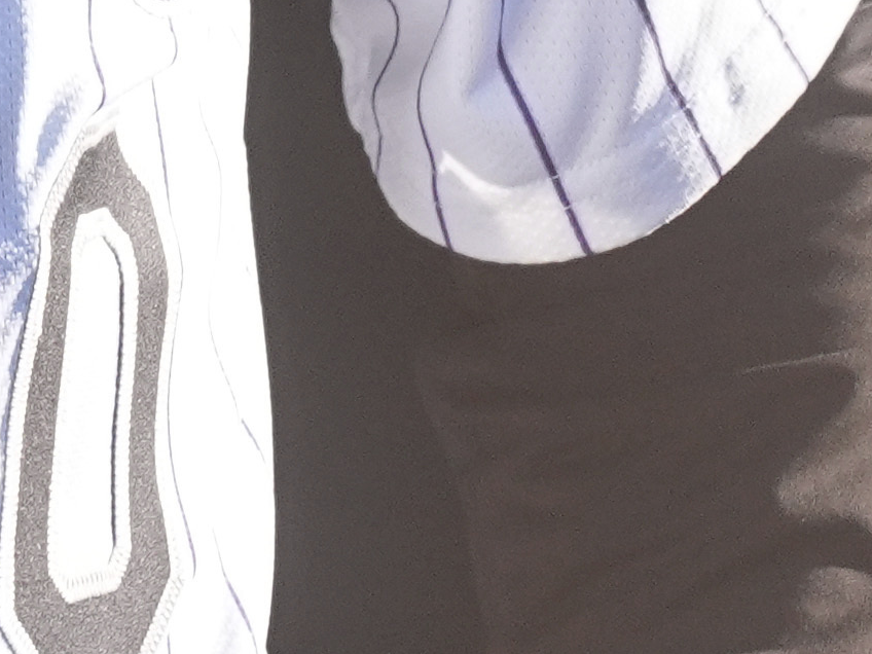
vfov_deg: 0.4
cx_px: -846
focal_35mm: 4082
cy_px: -1368
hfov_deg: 0.5
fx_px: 102828
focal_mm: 600
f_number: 4
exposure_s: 1/1250
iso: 1000
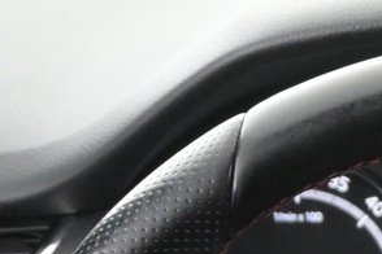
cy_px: 617
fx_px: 2325
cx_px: 522
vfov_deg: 6.0
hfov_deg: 9.2
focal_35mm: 219
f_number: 4.5
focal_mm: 26.5
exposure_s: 1/40
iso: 4000
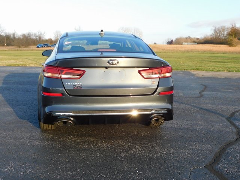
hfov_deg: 46.8
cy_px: 90
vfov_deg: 36.0
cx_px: 120
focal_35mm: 40
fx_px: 277
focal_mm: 7.1
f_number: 3.6
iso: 125
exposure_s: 1/320
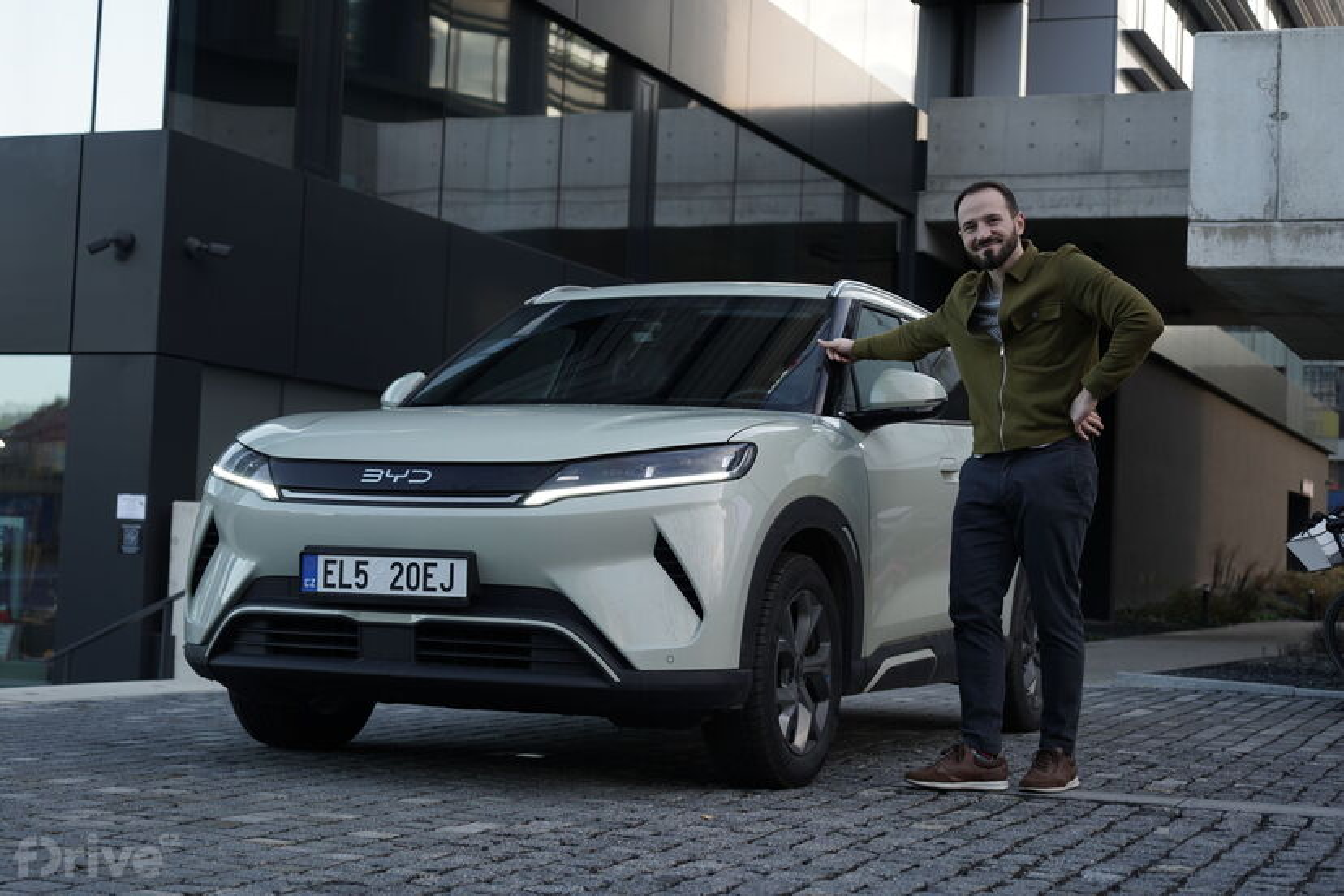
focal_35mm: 57
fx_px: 2128
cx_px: 672
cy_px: 448
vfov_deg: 23.8
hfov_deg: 35.1
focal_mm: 57
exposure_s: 1/160
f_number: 4
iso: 200
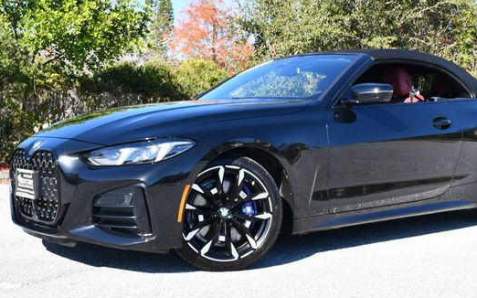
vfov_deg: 23.5
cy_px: 111
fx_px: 715
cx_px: 283
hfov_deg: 36.8
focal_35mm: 55
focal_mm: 22
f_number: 8
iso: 200
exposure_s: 1/250
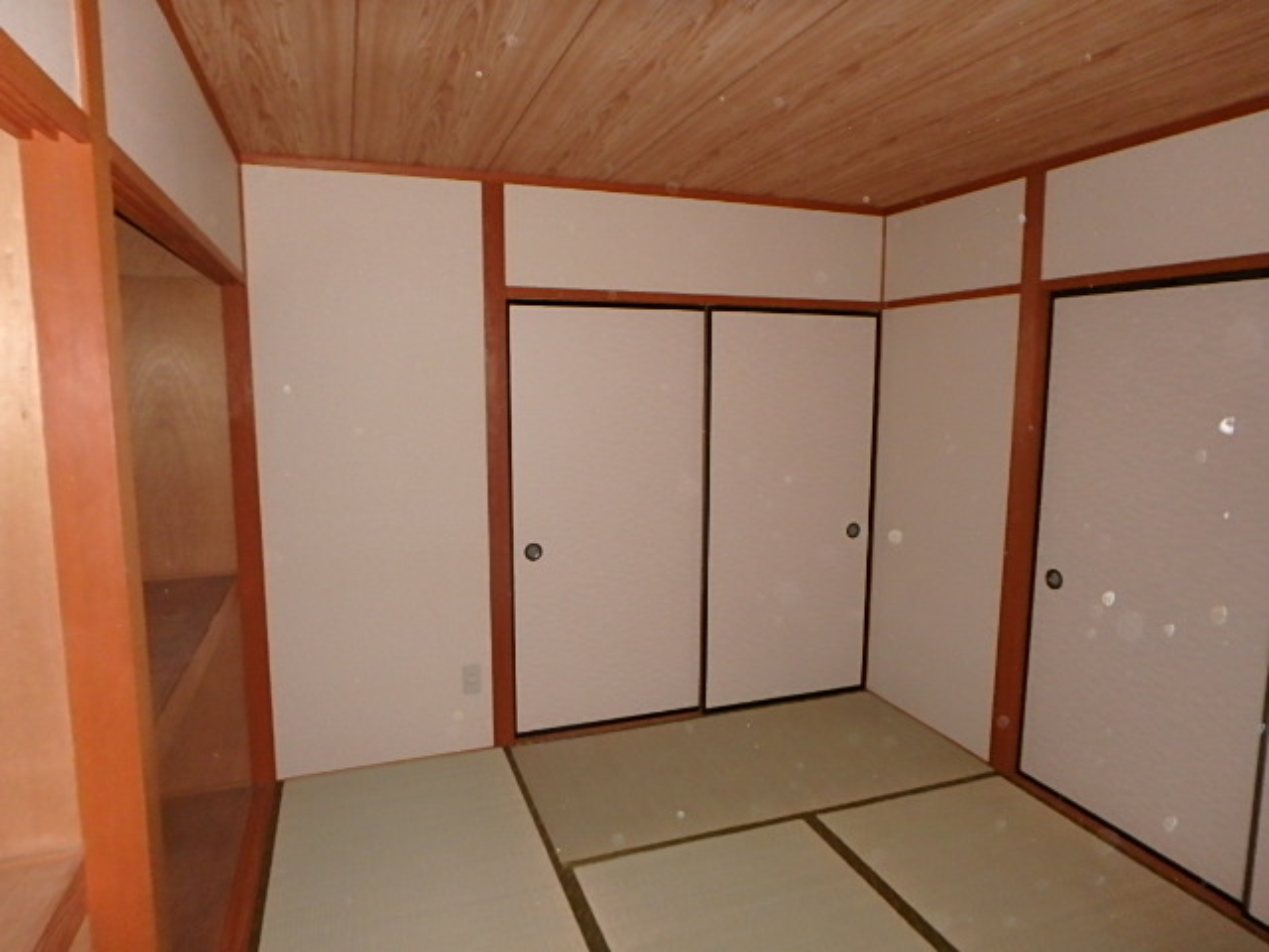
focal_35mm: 21
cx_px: 634
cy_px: 476
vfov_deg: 63.4
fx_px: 770
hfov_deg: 79.0
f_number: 3.5
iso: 400
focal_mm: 3.7
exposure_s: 1/30
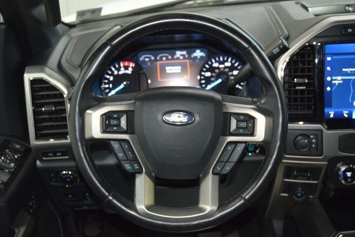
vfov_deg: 28.4
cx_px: 178
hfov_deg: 41.5
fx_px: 468
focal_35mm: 48
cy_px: 117
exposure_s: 1/50
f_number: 4
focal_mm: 31
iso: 2000
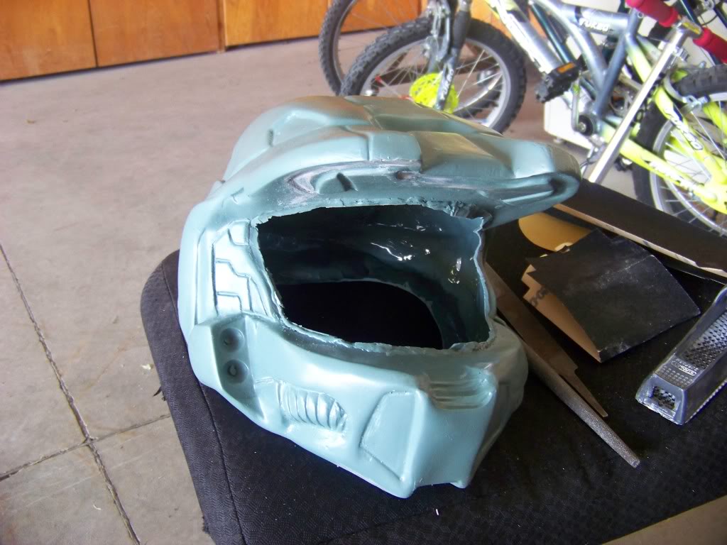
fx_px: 756
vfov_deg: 39.7
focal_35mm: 36
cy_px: 272
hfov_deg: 51.4
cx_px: 364
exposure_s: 1/30
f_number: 2.8
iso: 200
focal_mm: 5.85
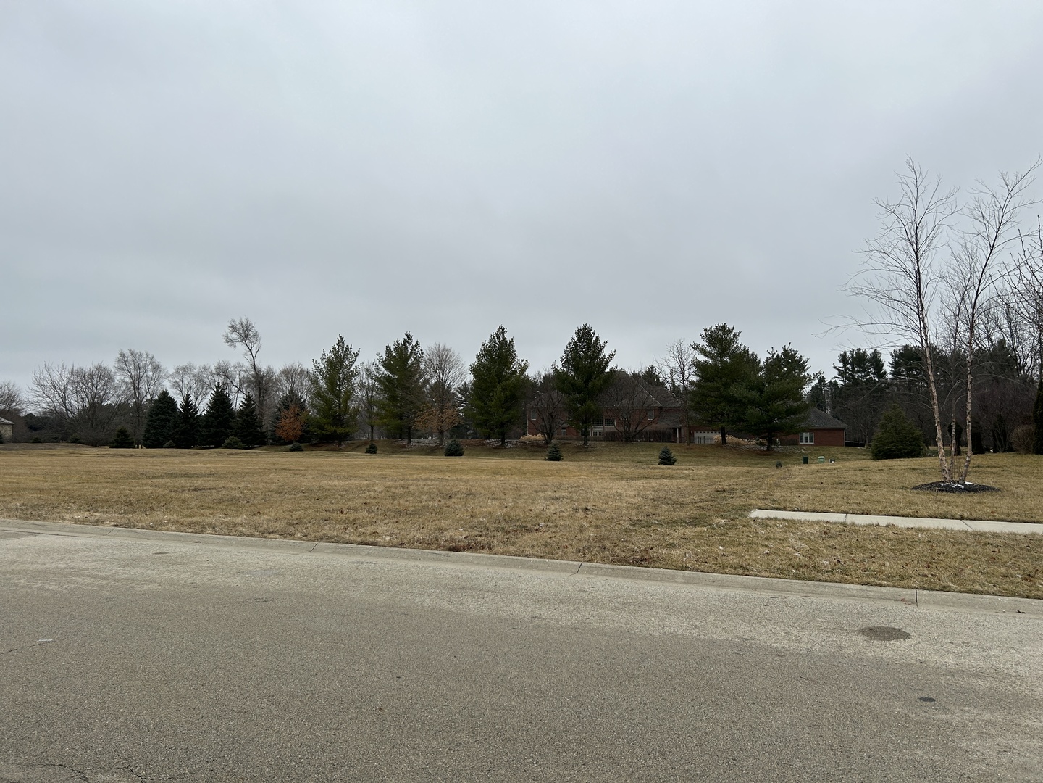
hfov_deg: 67.3
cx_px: 522
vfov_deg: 53.1
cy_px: 392
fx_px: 783
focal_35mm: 26
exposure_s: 1/1377
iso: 50
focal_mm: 5.7
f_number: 1.5
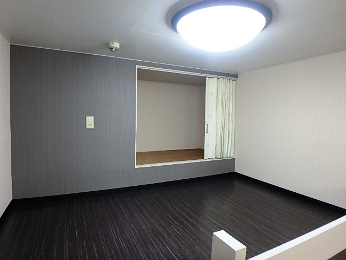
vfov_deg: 63.4
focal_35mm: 21
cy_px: 130
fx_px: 210
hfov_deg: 79.0
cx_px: 173
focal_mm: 3.7
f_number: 3.5
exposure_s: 1/30
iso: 320
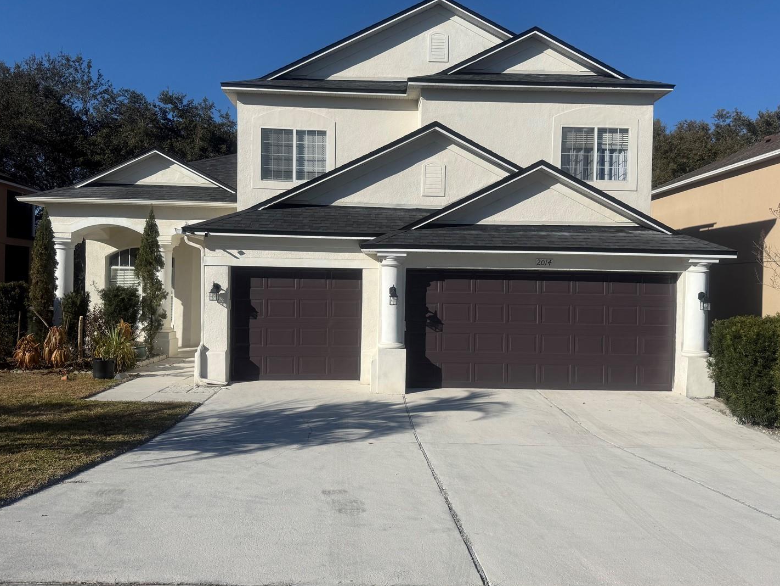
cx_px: 395
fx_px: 608
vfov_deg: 51.4
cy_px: 289
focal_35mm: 27
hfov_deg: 65.3
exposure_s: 1/8130
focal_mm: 6.76
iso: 80
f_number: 1.78
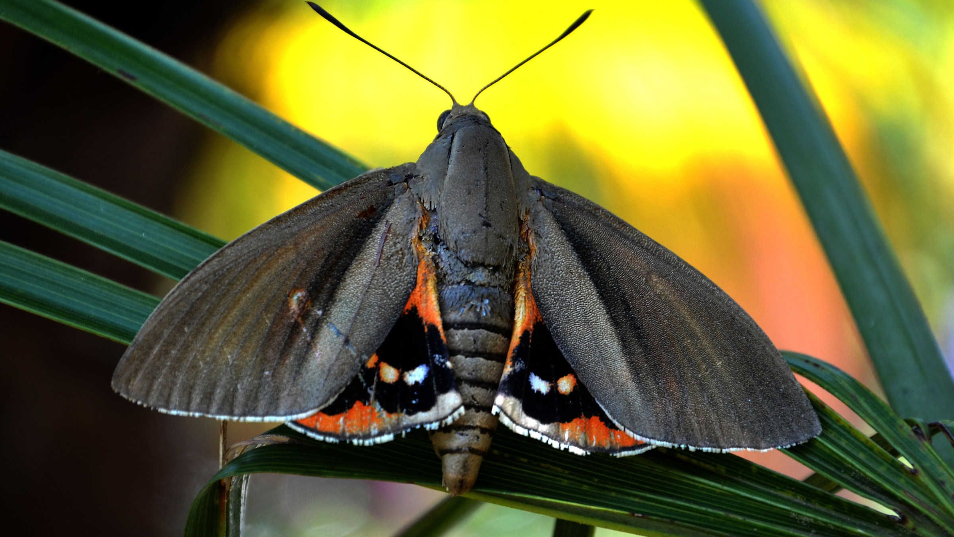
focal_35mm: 166
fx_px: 4187
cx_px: 479
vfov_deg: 7.3
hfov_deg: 13.0
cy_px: 239
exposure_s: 1/125
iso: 360
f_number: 8
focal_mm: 105
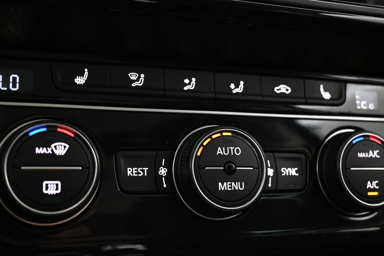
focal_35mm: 47
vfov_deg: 28.9
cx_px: 173
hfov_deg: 42.2
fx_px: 497
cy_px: 128
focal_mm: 25
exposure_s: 1/13
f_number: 4.2
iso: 1600
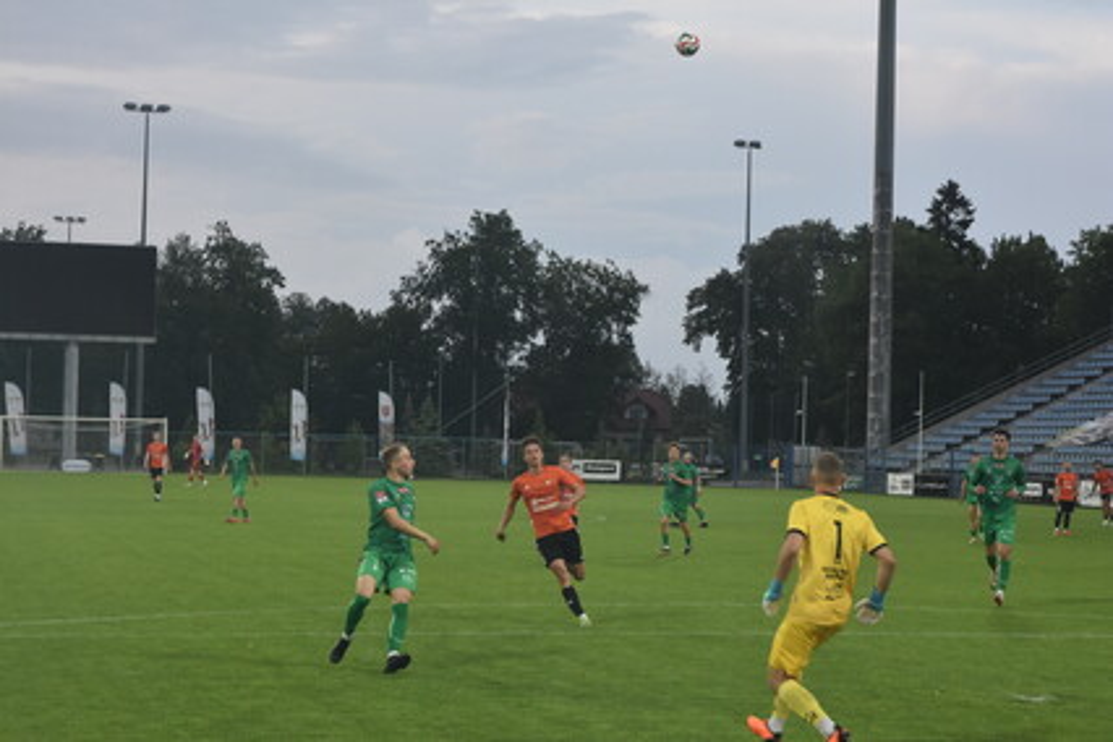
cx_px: 556
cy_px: 371
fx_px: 2319
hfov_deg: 27.0
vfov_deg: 18.2
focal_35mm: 75
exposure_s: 1/250
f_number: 7.1
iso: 1000
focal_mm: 50
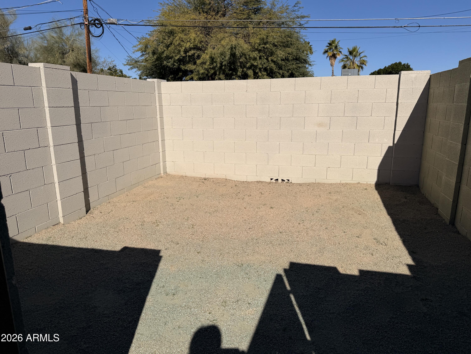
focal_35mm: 24
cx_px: 236
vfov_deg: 56.8
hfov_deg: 71.6
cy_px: 177
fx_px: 327
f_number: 1.78
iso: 80
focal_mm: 6.76
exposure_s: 1/11905
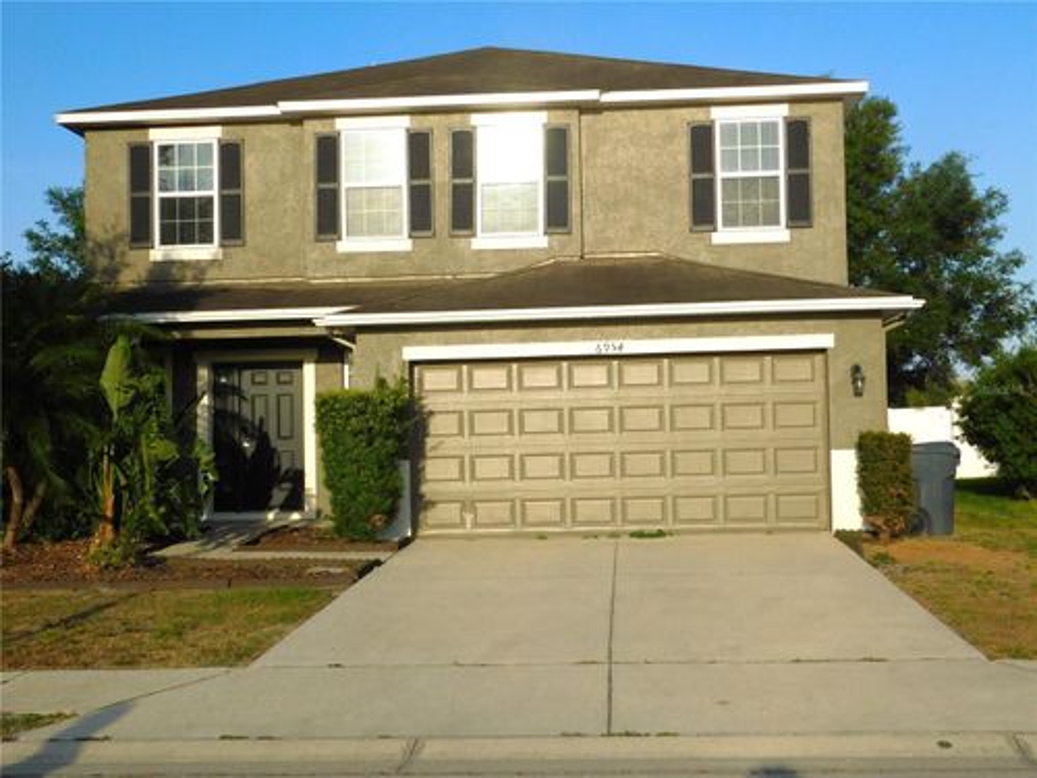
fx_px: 1348
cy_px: 389
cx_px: 518
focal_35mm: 45
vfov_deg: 32.2
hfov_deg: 42.1
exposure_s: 1/500
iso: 125
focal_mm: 8
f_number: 7.4
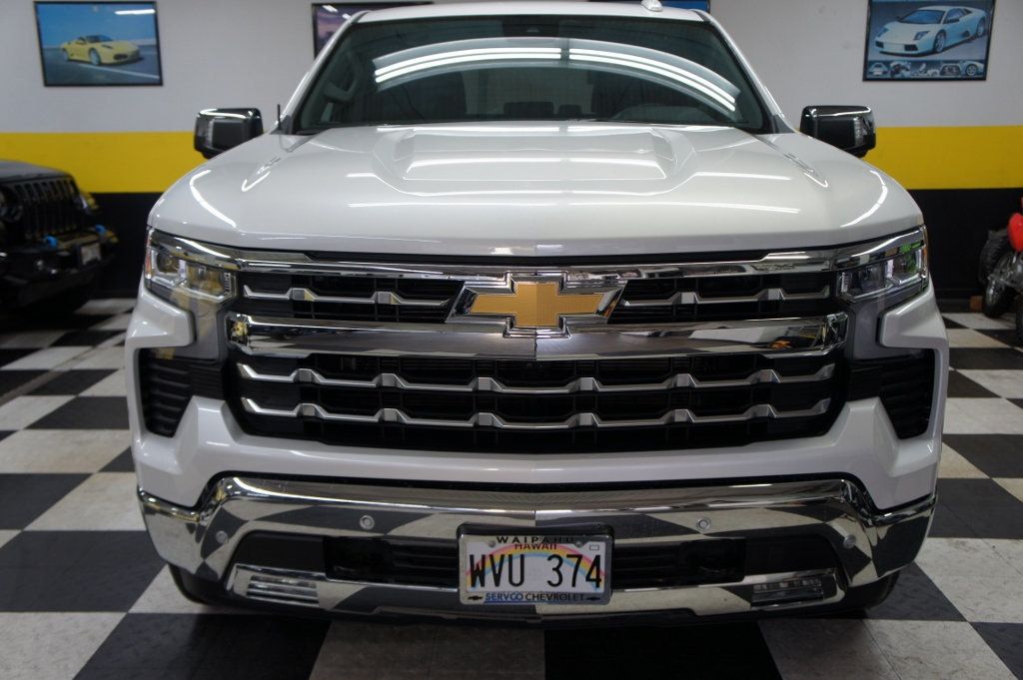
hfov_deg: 55.1
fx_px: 980
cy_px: 340
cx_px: 512
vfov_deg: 38.3
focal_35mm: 34
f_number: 4
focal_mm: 23
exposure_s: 1/40
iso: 200
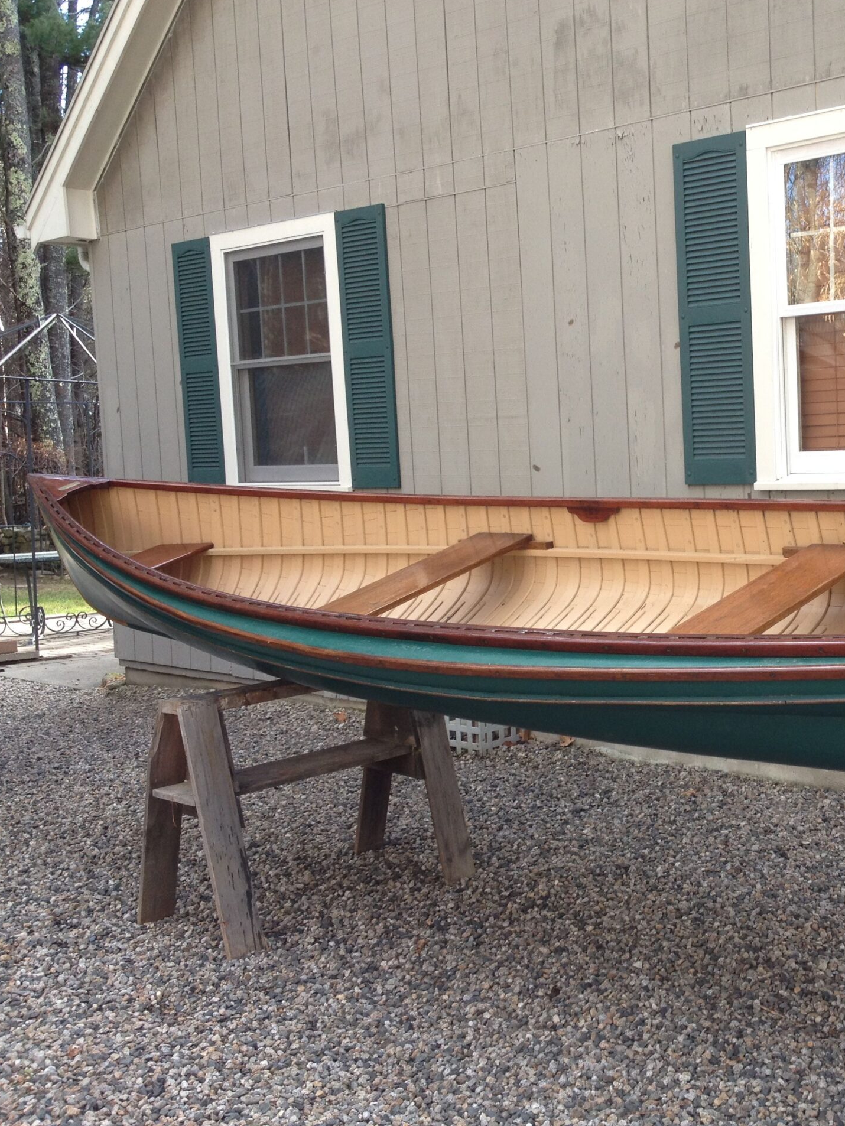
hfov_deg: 30.0
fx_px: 1529
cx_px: 702
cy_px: 559
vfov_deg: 40.4
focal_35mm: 47
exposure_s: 1/120
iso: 64
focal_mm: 4.28
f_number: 2.4
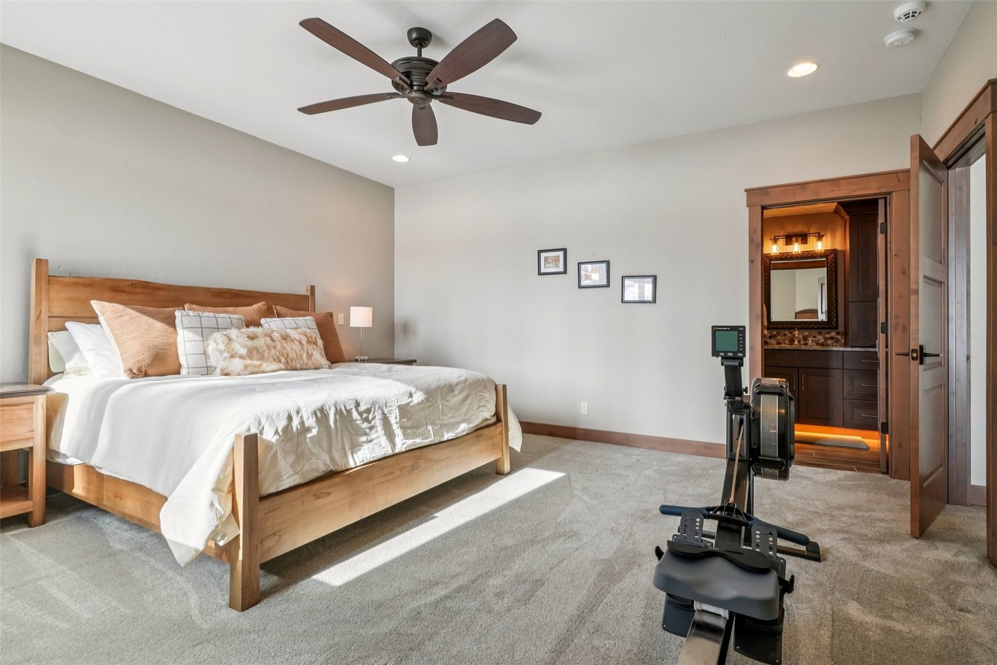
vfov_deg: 72.0
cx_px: 498
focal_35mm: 16
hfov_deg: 95.0
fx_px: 457
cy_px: 332
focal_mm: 11
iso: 100
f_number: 8
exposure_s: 1/30
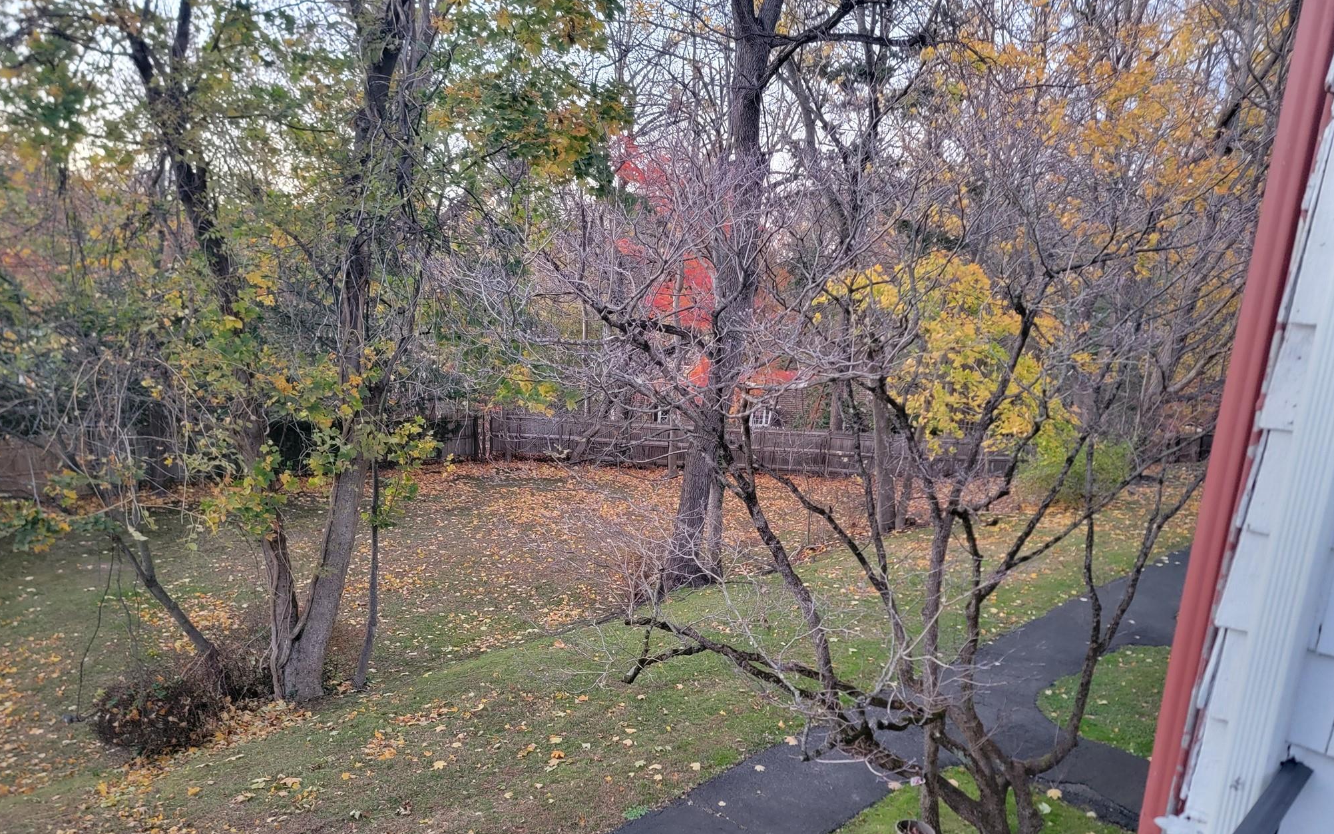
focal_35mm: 26
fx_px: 945
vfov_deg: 47.2
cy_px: 510
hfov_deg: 70.4
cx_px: 673
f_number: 1.8
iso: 400
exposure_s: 1/40
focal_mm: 6.7
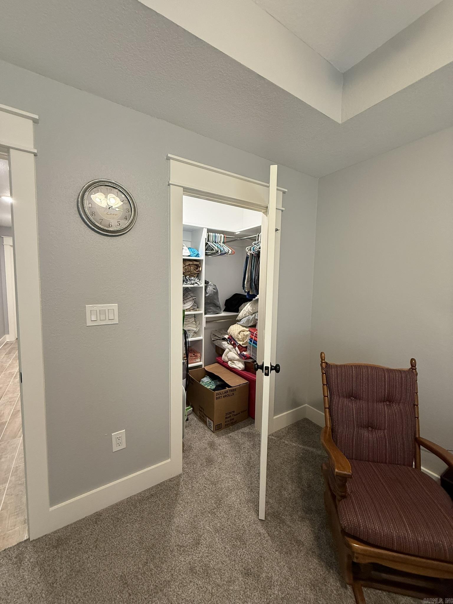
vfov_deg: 102.1
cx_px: 226
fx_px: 244
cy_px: 302
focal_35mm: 14
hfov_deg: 85.7
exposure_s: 1/60
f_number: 2.2
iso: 200
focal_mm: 2.22
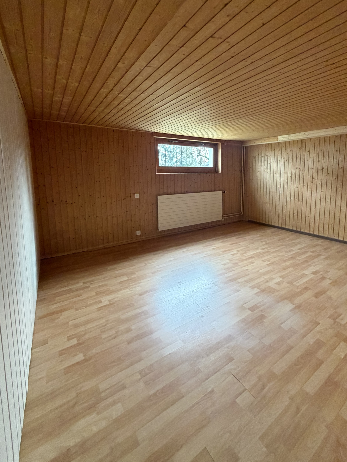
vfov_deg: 93.9
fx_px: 214
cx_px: 189
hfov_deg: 77.9
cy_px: 199
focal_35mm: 16
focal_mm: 2.22
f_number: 2.2
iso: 400
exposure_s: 1/50
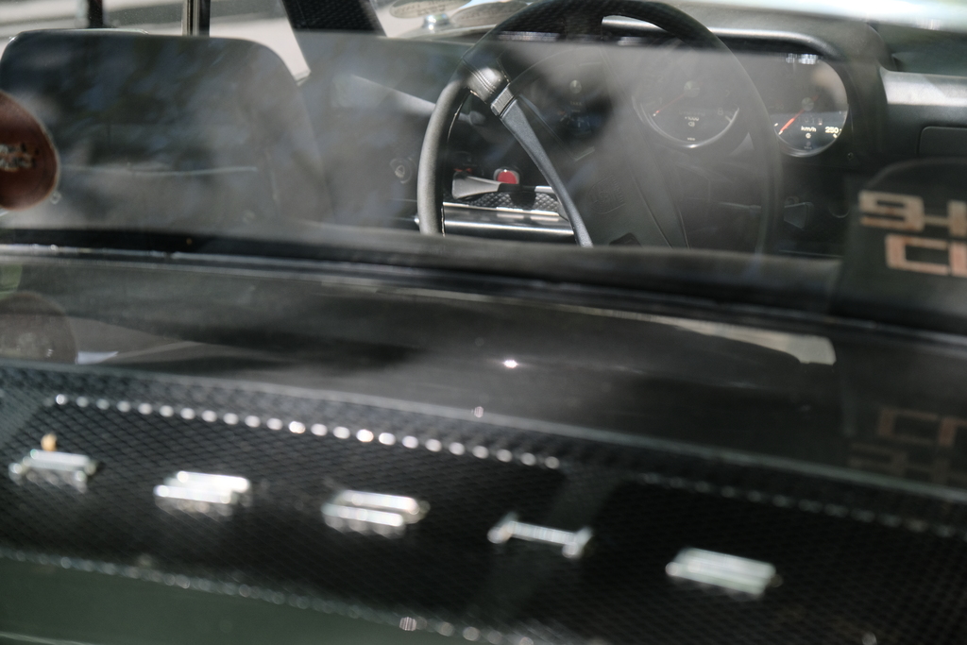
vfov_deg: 13.0
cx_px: 484
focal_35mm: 105
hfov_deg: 19.5
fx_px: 2821
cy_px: 322
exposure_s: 1/480
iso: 640
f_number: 4.5
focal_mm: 70
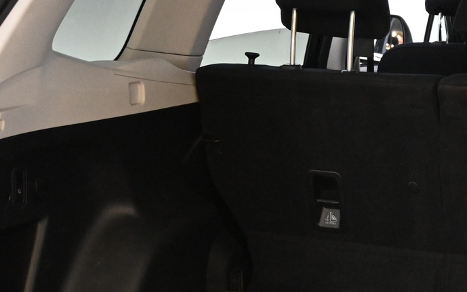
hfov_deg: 19.5
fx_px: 1326
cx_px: 434
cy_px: 219
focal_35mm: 104
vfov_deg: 12.5
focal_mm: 29
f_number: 4.8
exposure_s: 1/50
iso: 4000
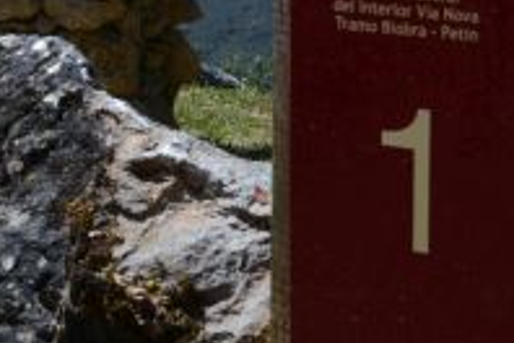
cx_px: -309
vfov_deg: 6.4
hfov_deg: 9.4
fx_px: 3027
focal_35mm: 212
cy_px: -64
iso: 100
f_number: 10
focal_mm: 35
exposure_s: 1/200
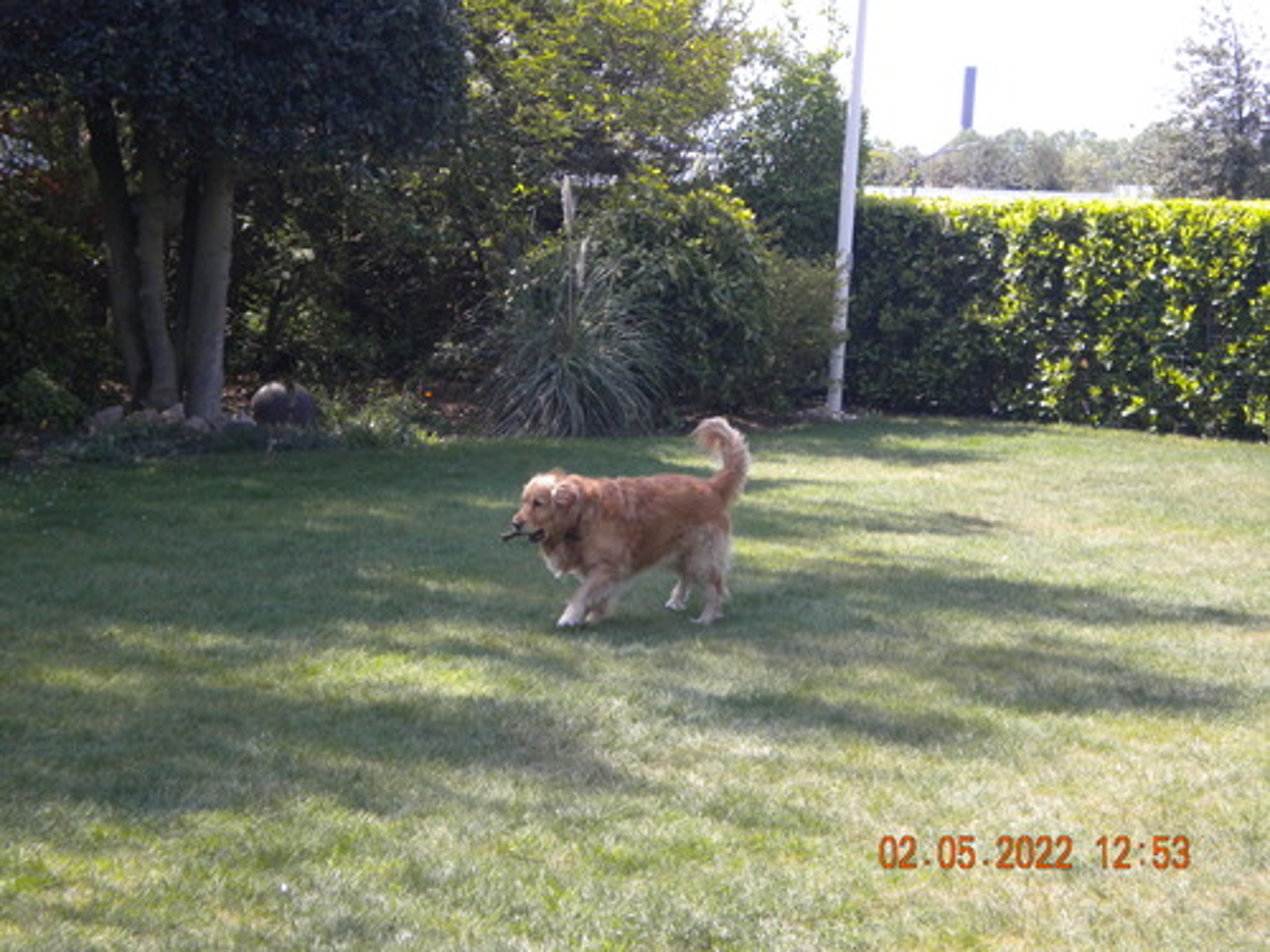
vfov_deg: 21.6
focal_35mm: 68
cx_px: 635
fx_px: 2495
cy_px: 476
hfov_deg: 28.6
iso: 298
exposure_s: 1/500
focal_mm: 12.3
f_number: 4.6
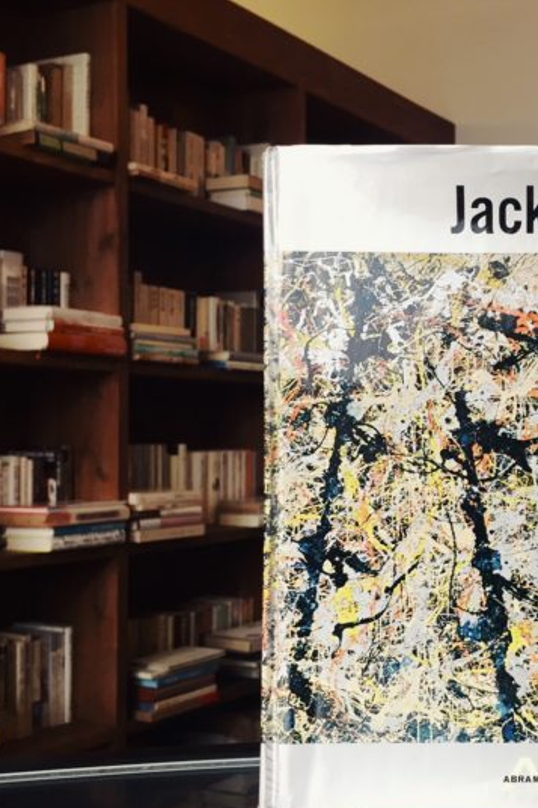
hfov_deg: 27.6
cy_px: 451
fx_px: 1009
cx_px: 573
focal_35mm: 45
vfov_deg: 43.5
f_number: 2.2
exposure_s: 1/30
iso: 64
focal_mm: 4.15
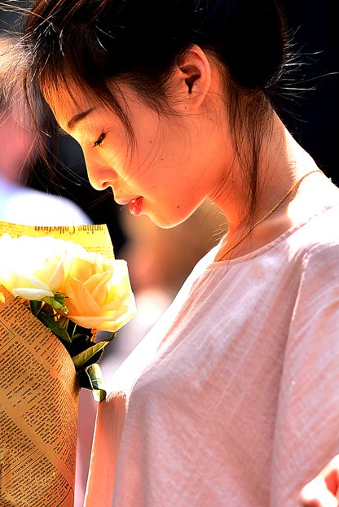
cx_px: 145
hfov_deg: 4.0
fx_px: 4881
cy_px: 339
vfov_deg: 6.0
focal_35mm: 346
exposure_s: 1/800
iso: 200
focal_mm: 180
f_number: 2.8
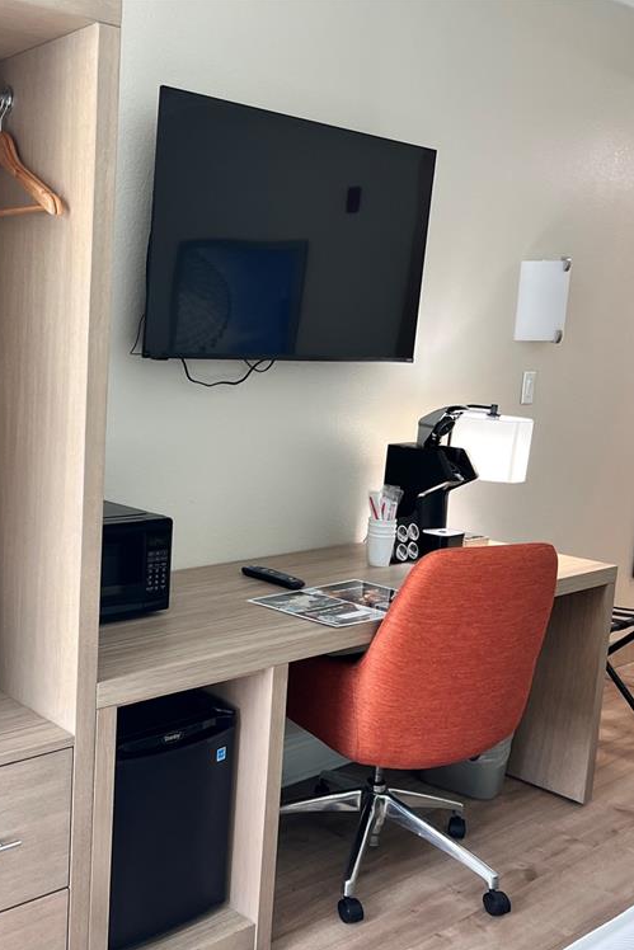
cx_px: 65
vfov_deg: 51.9
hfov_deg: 34.0
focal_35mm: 37
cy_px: 485
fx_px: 977
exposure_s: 1/120
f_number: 1.5
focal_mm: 5.7
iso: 125
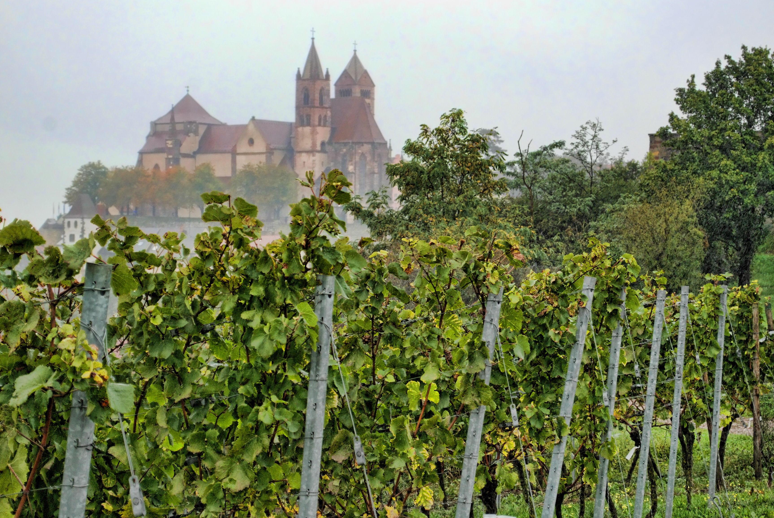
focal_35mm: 84
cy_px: 249
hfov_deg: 24.2
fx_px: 1808
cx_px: 409
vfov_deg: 16.3
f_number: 7.1
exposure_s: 1/200
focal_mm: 50
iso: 400
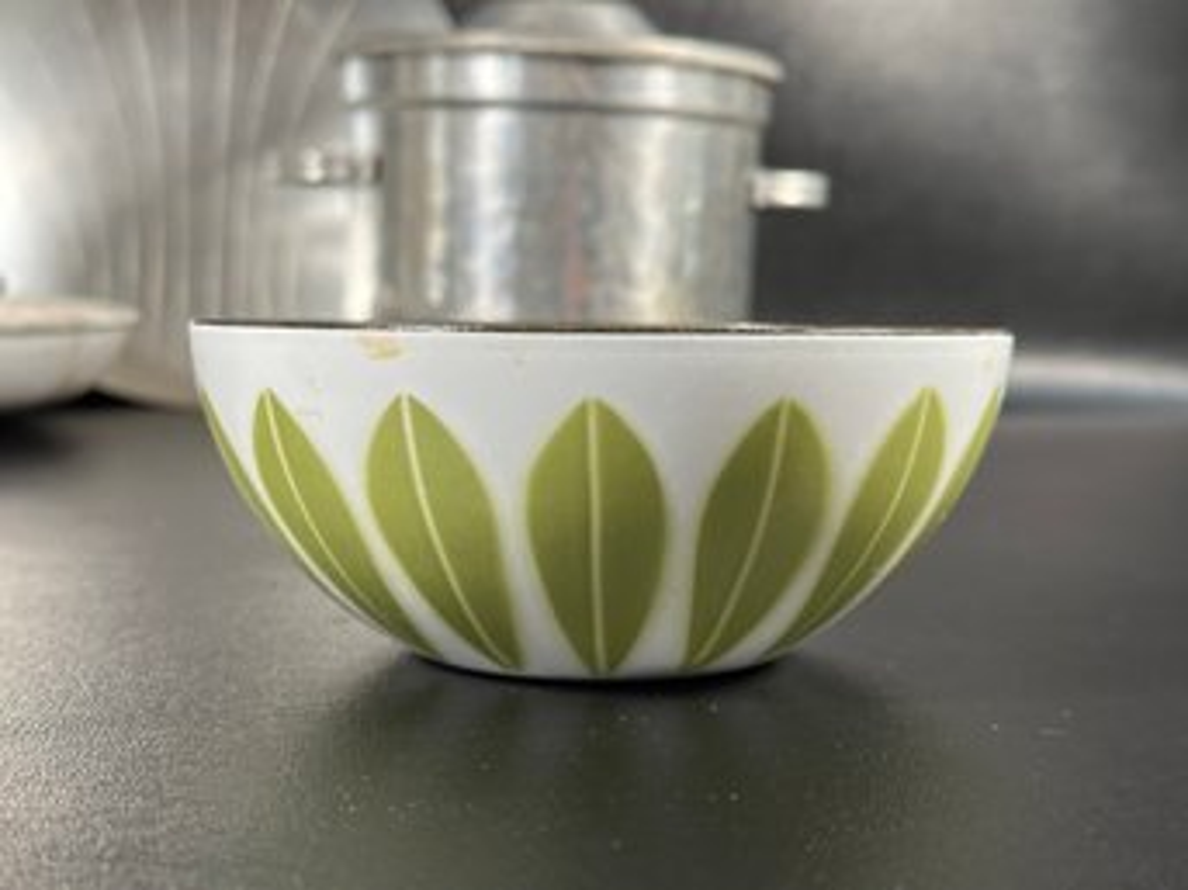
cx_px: 594
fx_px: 1647
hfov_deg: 39.7
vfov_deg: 30.2
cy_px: 445
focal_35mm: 48
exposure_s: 1/60
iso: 125
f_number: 1.78
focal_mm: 6.86
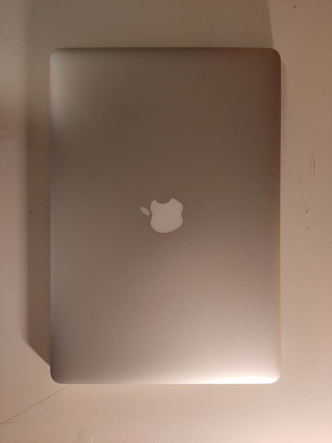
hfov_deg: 54.9
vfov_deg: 69.4
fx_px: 320
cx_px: 166
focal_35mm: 25
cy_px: 222
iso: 331
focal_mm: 4.71
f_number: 1.79
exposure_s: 1/33
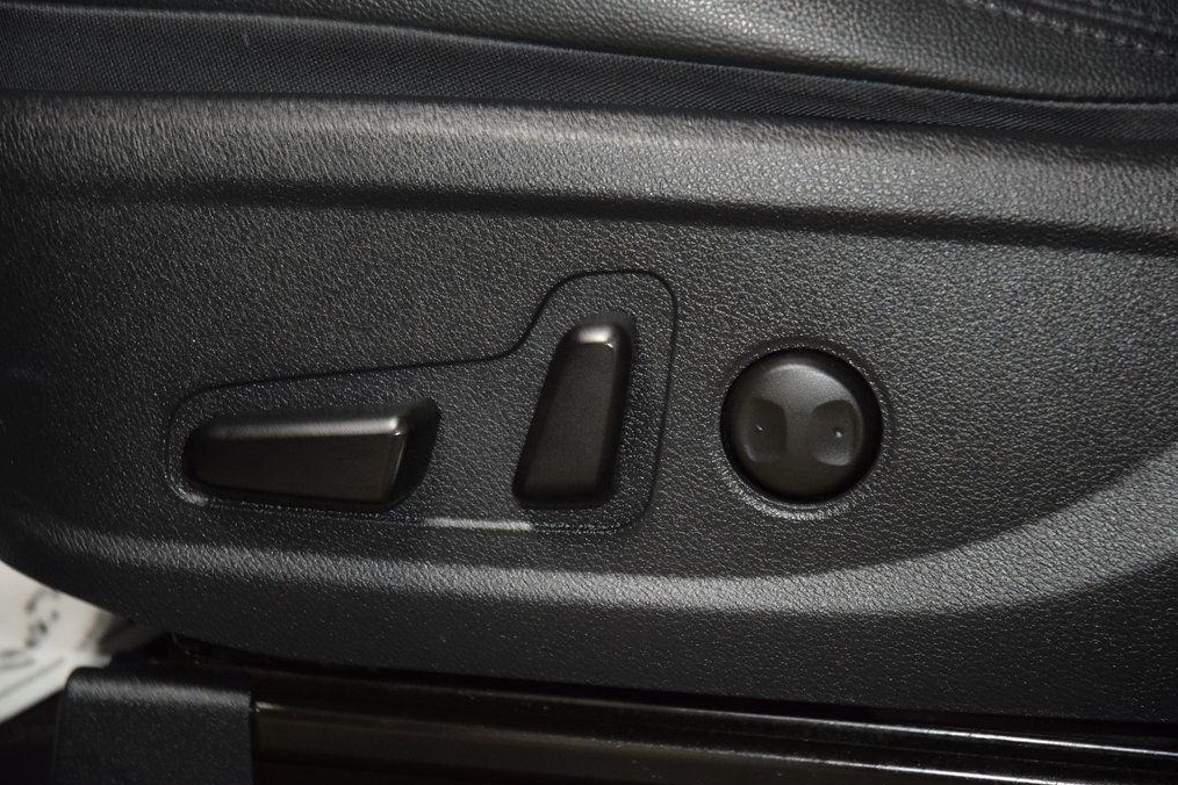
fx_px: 3468
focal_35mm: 106
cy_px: 395
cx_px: 584
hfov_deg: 19.3
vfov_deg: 12.9
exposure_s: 1/50
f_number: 4.5
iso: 2500
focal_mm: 70
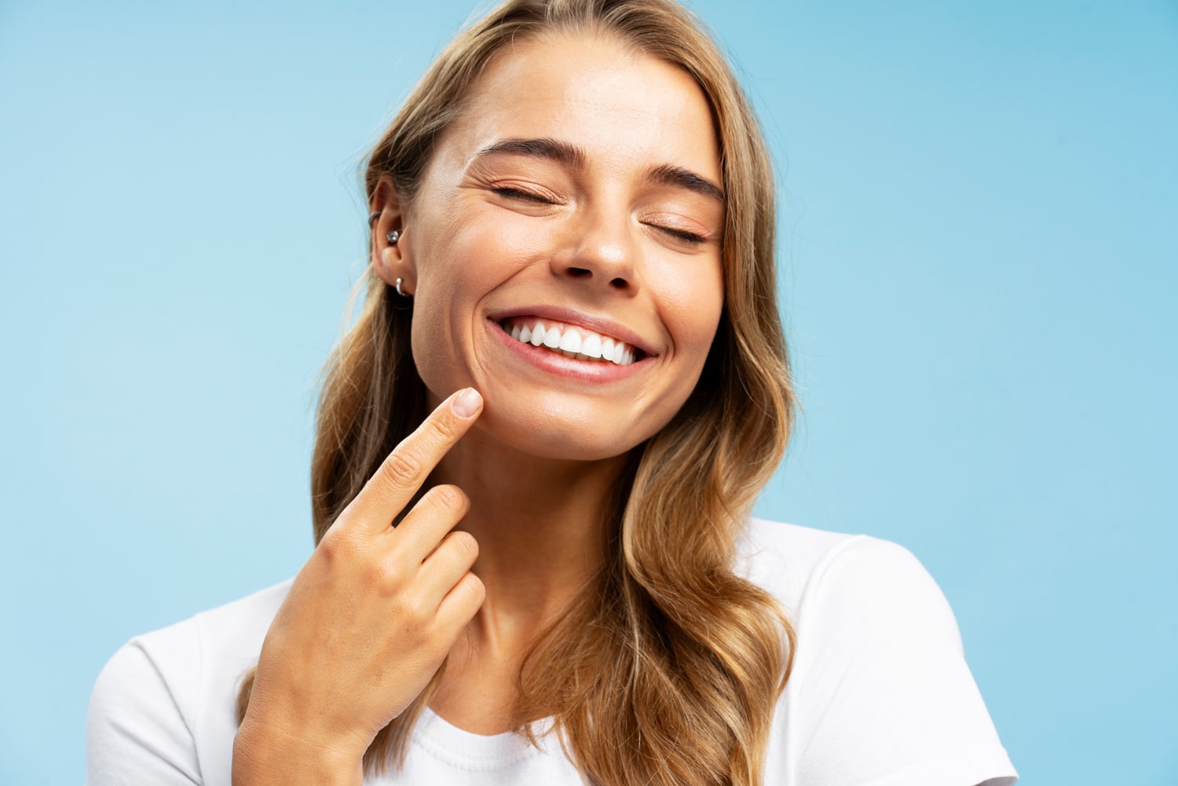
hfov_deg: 23.9
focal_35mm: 85
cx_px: 589
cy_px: 393
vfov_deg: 16.1
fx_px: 2781
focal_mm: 85
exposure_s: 1/160
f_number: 9
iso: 100
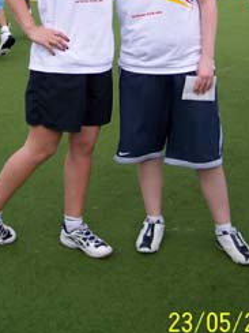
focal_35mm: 70
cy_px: 57
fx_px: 671
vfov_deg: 27.1
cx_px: 113
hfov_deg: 21.0
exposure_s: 1/700
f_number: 2.8
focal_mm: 8
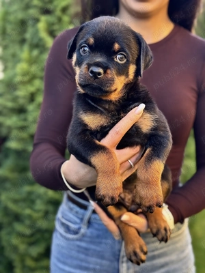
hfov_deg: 30.3
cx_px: 102
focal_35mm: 48
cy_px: 136
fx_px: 379
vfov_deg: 39.7
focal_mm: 6.76
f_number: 1.78
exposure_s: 1/121
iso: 80
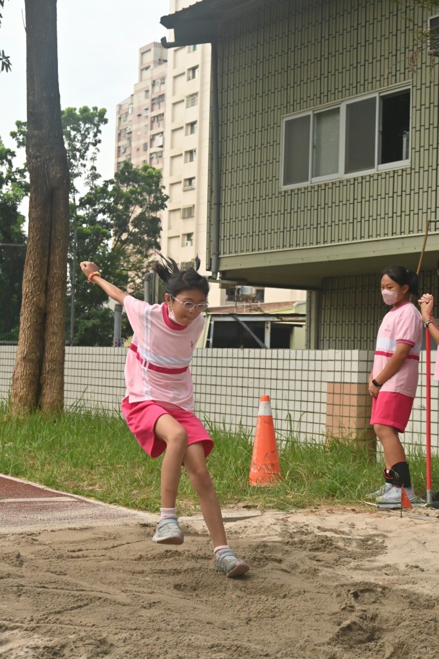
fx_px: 1071
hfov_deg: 23.2
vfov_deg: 34.2
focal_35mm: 58
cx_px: 220
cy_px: 330
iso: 1100
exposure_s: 1/2500
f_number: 5.6
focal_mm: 39
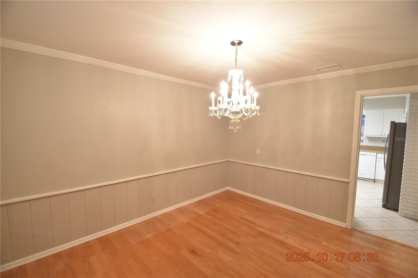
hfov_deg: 100.4
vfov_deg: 77.3
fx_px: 174
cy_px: 139
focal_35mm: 15
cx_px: 209
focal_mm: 10
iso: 800
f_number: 3.5
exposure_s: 1/30
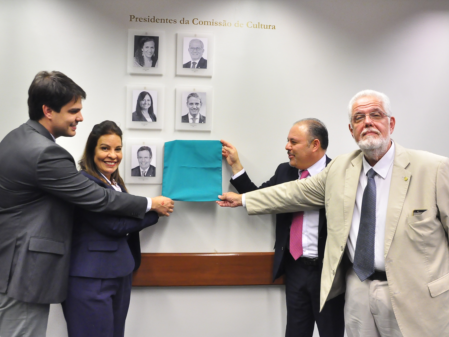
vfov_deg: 48.9
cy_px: 166
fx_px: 370
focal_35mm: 29
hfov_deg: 62.4
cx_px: 233
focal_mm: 17
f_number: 5.6
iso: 1600
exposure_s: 1/90
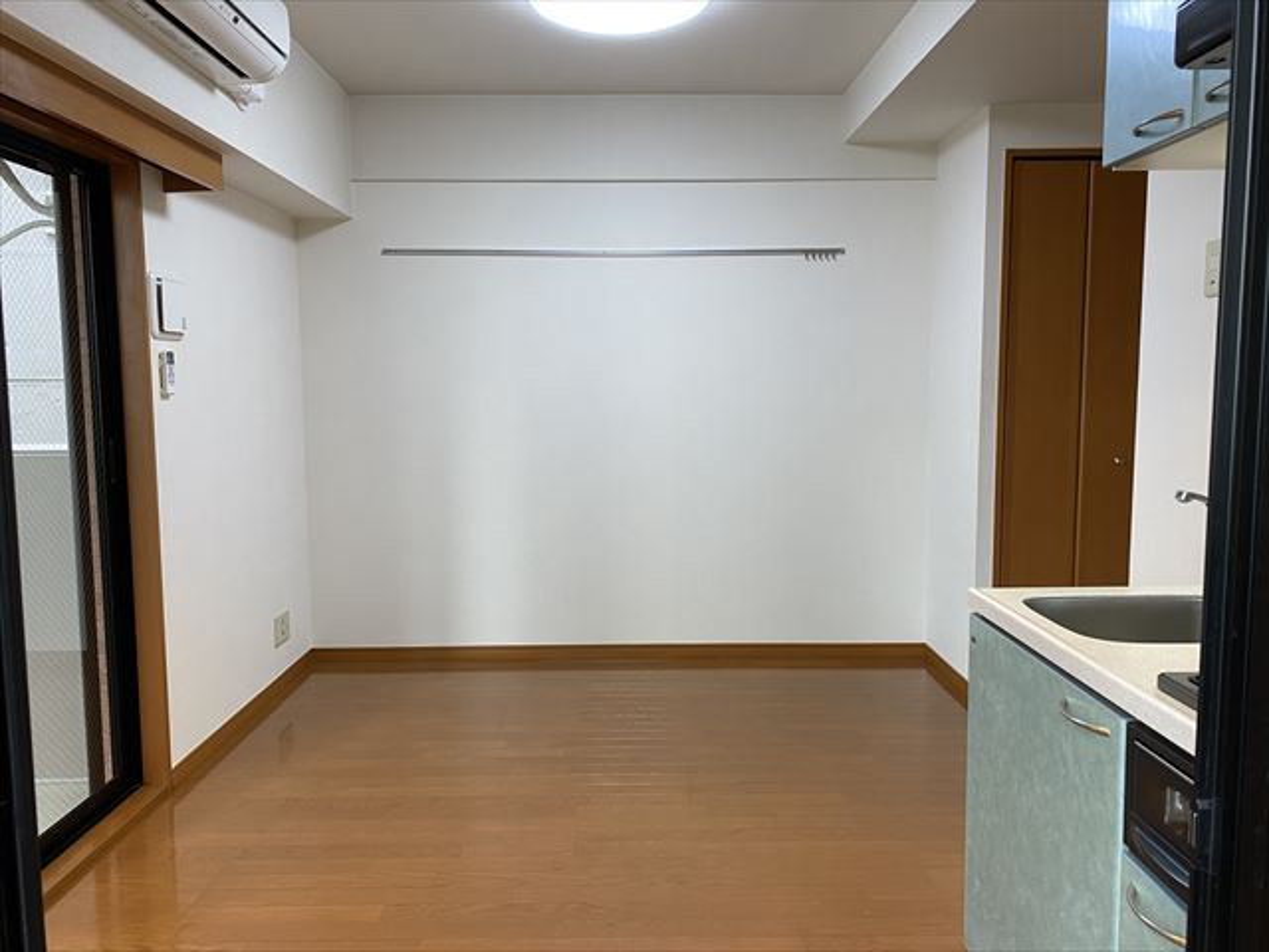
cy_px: 476
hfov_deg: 67.3
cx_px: 634
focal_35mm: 26
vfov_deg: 53.1
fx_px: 953
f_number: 1.8
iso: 80
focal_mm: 4.25
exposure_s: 1/50
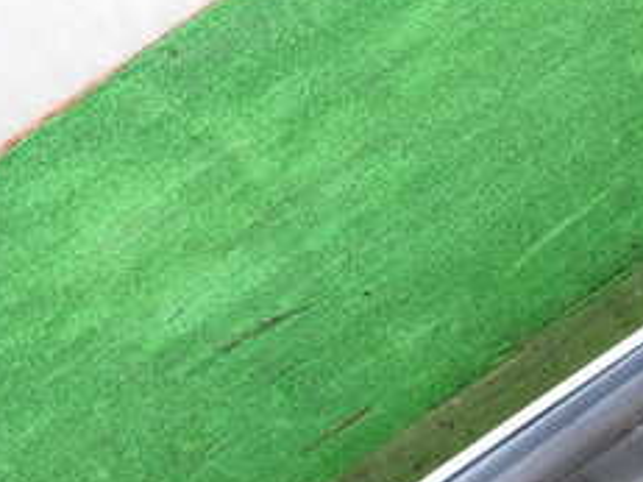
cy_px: 387
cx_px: 621
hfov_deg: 28.3
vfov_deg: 22.3
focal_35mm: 65
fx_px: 1207
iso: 200
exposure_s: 1/125
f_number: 2
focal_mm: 4.5
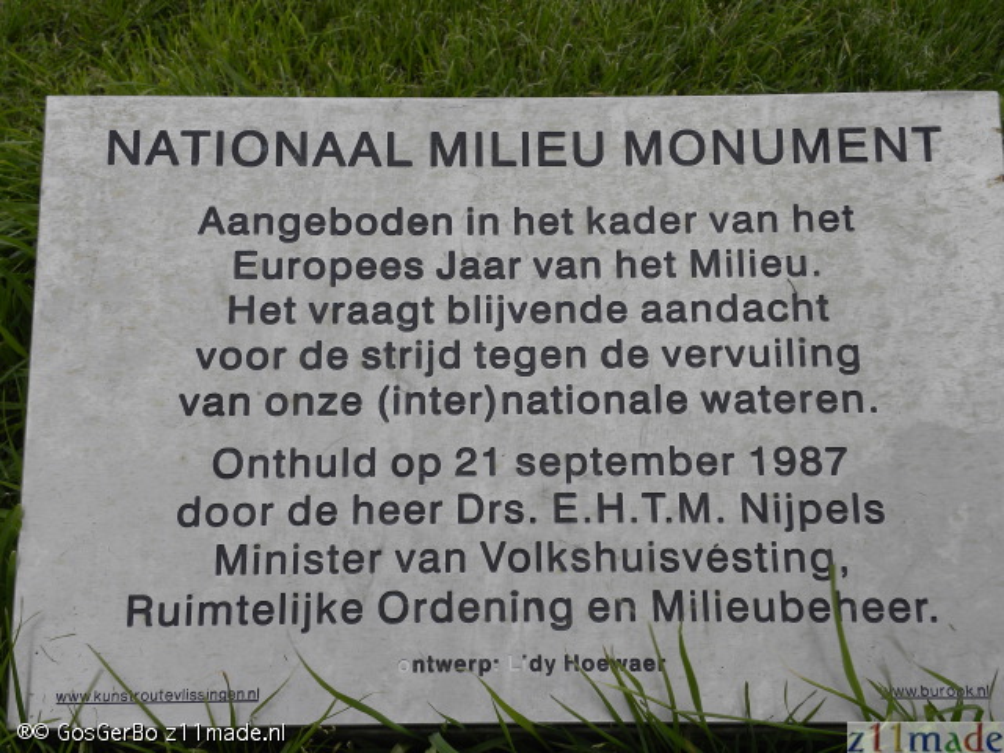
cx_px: 502
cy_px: 376
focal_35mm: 75
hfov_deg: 26.0
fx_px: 2175
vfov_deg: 19.6
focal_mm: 13.4
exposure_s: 1/240
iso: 64
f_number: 4.5
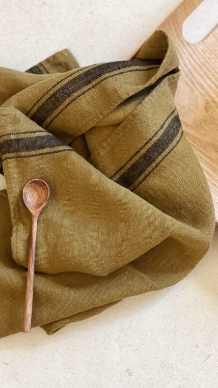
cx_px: 83
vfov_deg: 25.0
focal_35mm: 85
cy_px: 195
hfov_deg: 14.2
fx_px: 874
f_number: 2.8
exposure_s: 1/40
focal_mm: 9
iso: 250
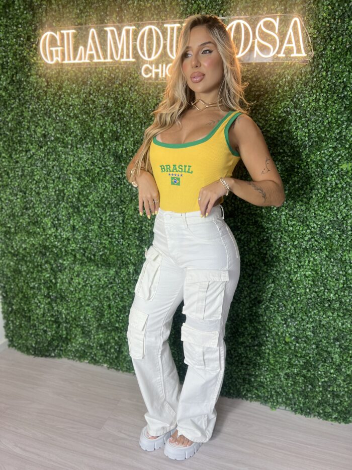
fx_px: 352
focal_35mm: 26
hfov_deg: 53.1
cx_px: 176
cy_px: 235
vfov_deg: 67.3
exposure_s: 1/120
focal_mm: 5.7
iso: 50
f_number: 1.5
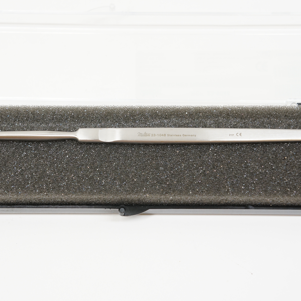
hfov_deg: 22.8
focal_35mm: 76
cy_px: 149
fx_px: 744
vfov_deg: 22.9
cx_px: 113
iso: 400
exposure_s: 1/50
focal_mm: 39
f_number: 5.6
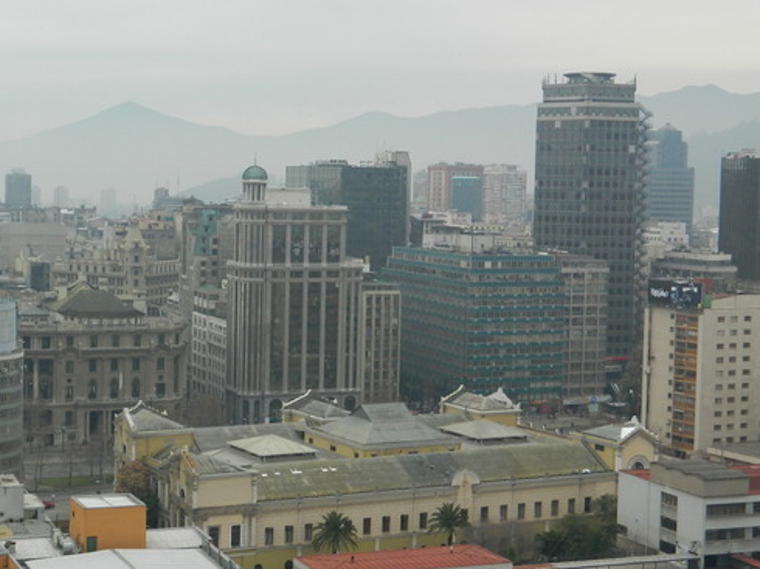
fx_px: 1470
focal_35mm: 67
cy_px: 268
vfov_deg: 21.9
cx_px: 202
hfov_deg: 28.6
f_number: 3.5
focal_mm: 7.3
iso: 80
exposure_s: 1/400
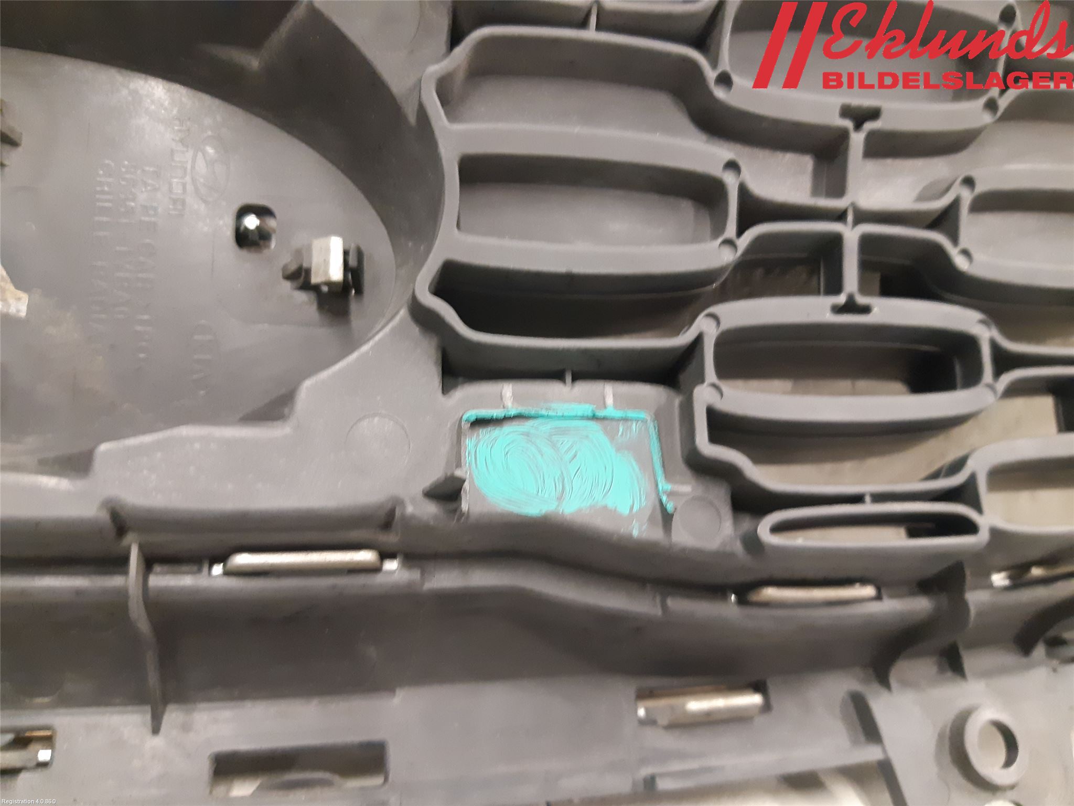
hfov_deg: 67.3
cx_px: 537
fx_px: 807
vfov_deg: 53.1
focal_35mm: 26
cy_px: 403
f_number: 1.7
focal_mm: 3.93
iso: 400
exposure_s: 1/25
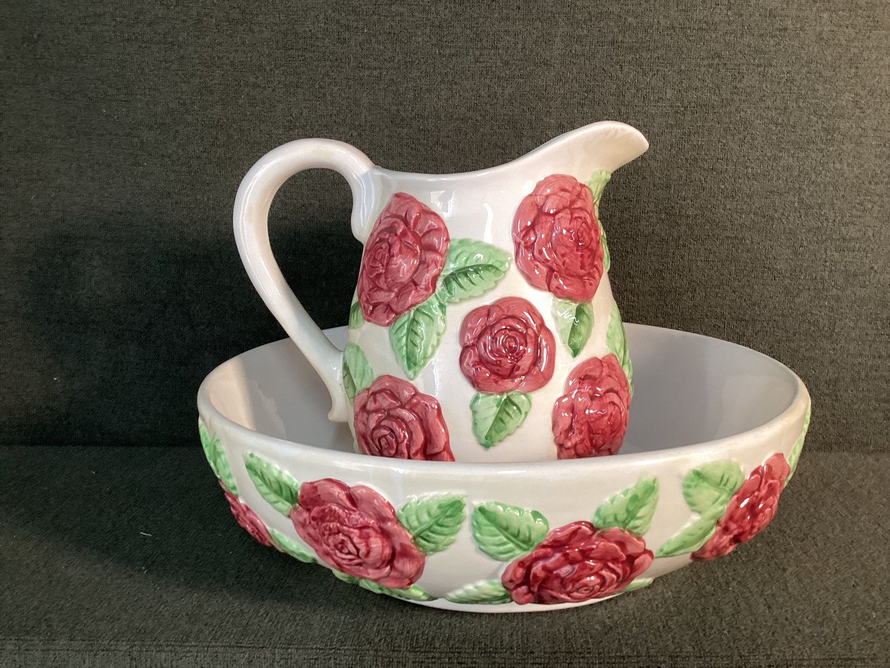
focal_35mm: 31
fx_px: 797
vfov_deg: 45.4
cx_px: 445
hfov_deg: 58.3
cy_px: 334
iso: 200
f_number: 2.4
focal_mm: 3.3
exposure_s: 1/60
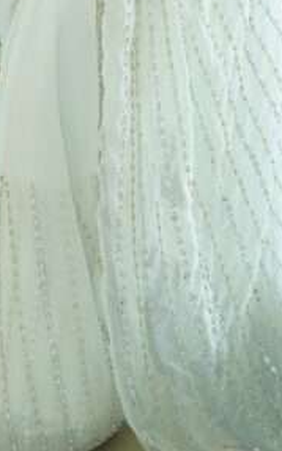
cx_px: 54
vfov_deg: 17.5
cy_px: -123
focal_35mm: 112
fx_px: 1379
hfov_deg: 11.6
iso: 250
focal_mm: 35
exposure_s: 1/100
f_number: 2.8
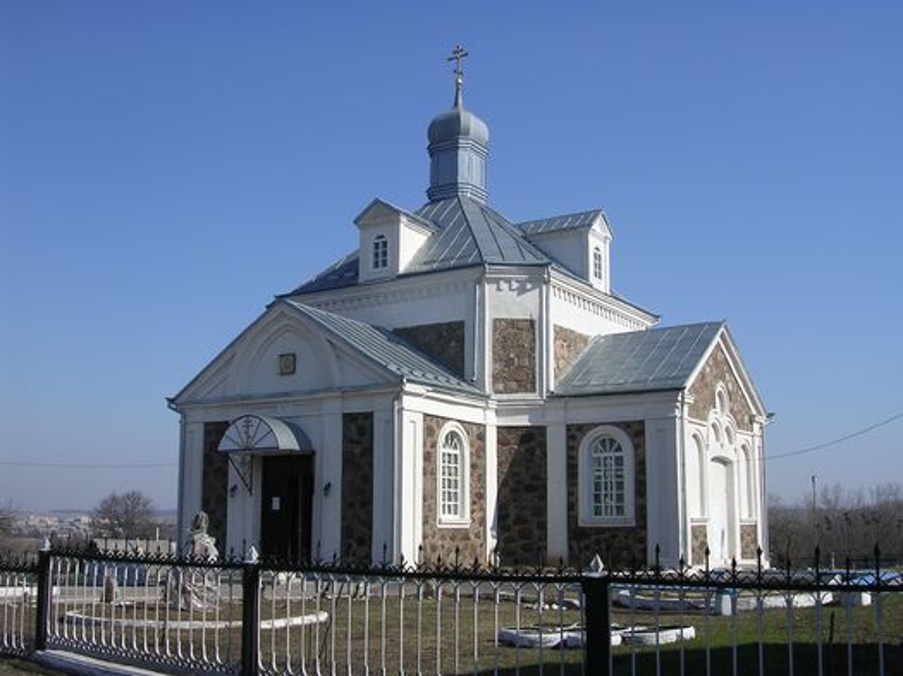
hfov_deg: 49.0
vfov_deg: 37.7
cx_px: 452
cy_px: 338
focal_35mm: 38
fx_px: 991
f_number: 5.6
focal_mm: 5.8
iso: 100
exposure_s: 1/398
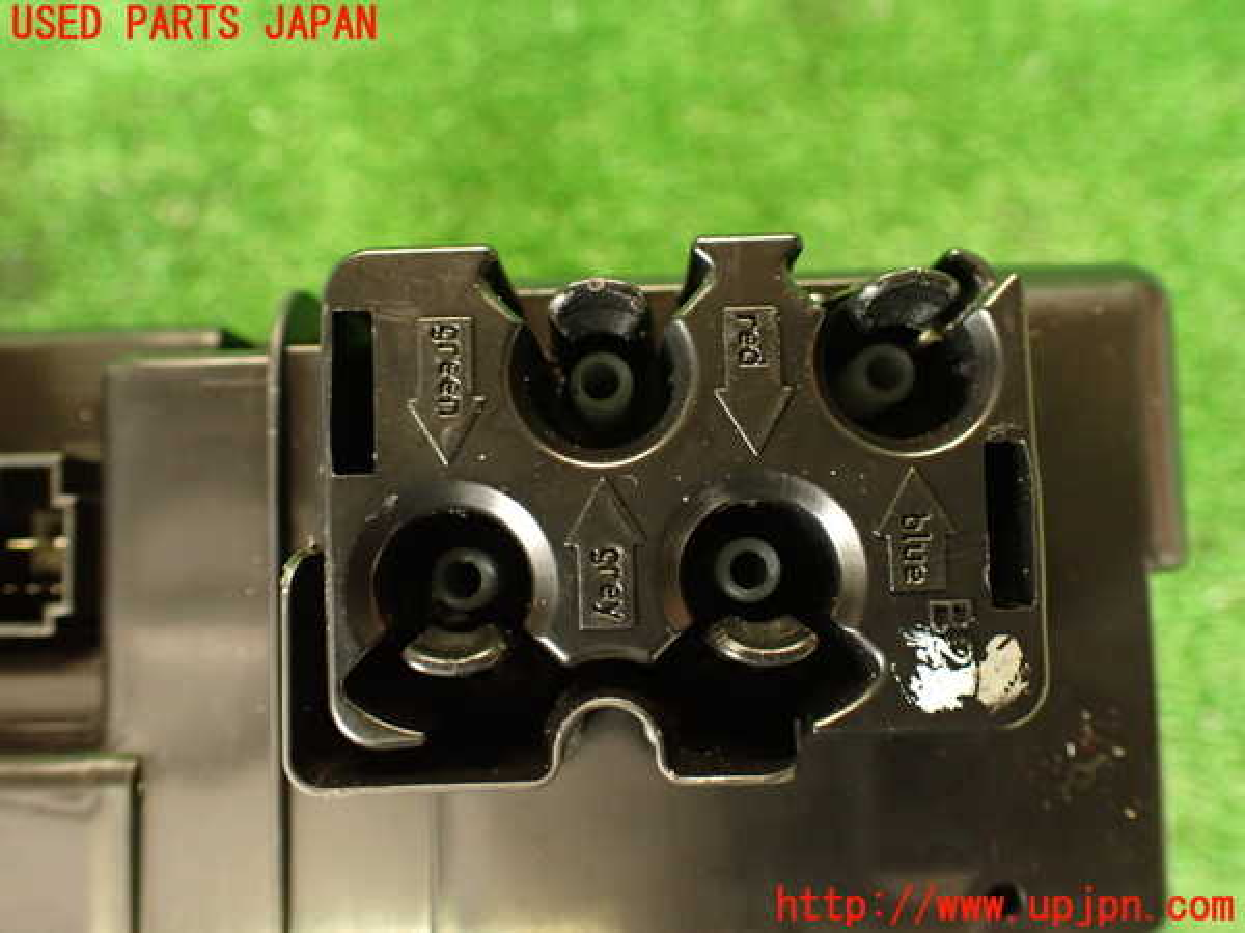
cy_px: 466
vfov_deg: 46.8
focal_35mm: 30
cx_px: 622
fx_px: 1079
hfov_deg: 60.0
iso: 640
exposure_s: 1/30
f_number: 2.3
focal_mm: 5.4
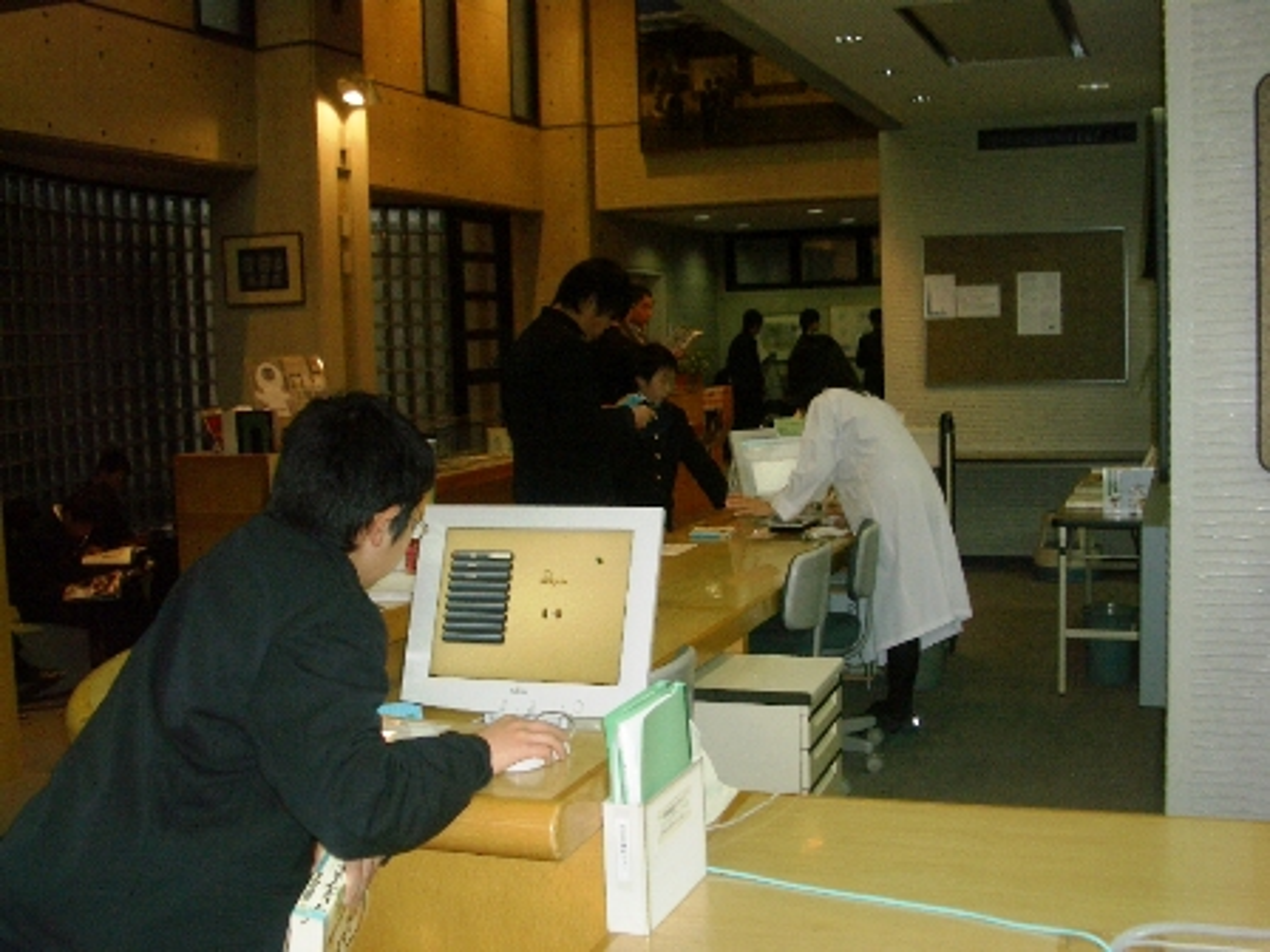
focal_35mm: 41
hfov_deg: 45.8
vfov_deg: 35.1
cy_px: 476
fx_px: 1504
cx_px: 635
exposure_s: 1/60
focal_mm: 6.8
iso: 100
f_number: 2.8
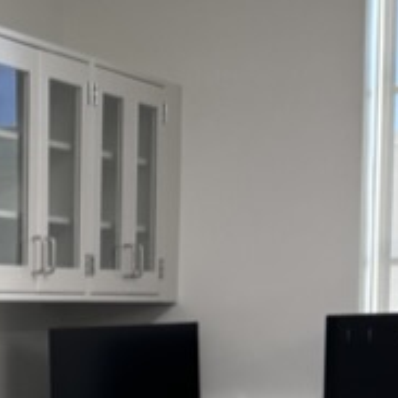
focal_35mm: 129
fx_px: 1678
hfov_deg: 11.0
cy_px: 506
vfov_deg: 13.1
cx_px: -615
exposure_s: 1/115
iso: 40
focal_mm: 5.7
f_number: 1.5
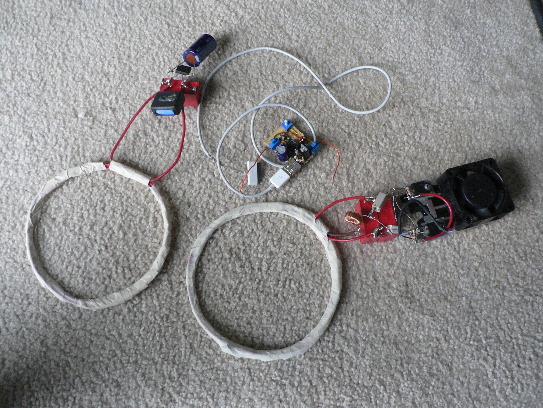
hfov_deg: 51.4
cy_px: 204
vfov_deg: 39.7
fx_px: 565
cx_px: 272
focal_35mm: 36
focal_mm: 6
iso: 200
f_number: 2.8
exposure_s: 1/8
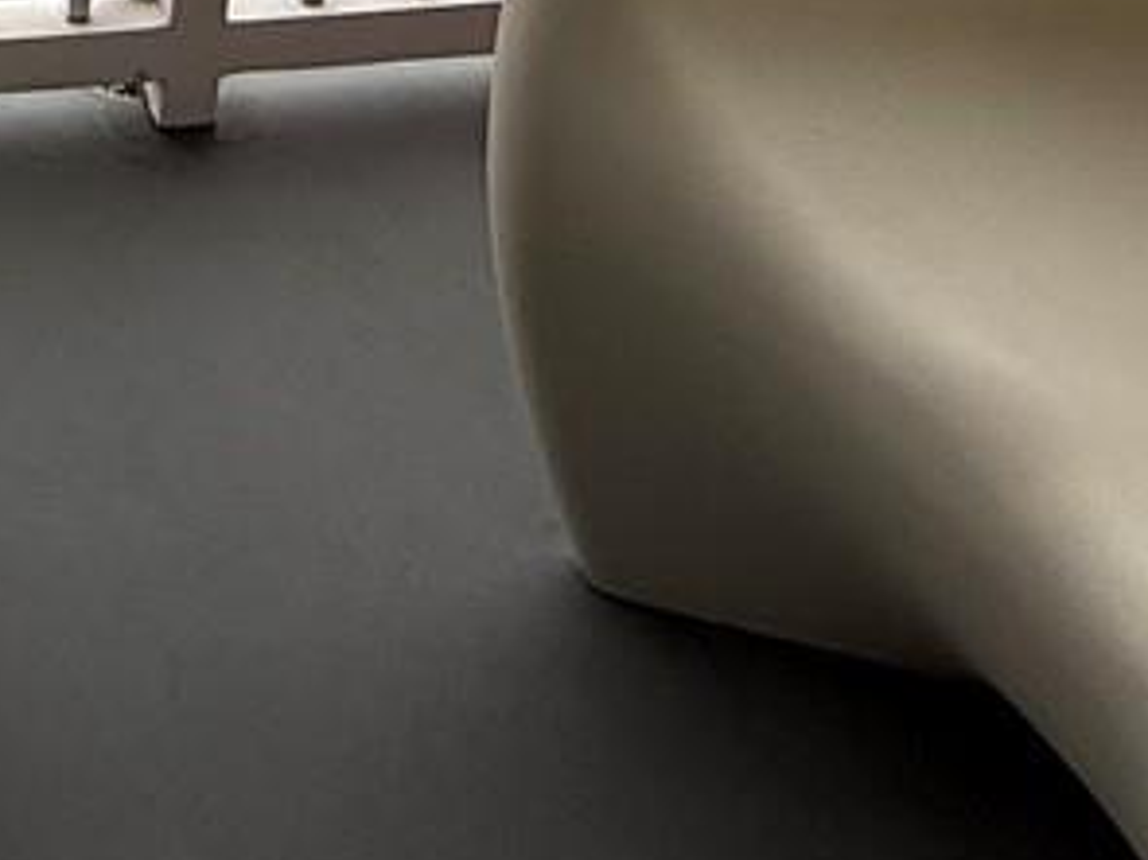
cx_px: -280
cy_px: -1136
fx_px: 2519
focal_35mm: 76
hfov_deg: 23.2
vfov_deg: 14.1
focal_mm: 2.22
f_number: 2.2
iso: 50
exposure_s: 1/219
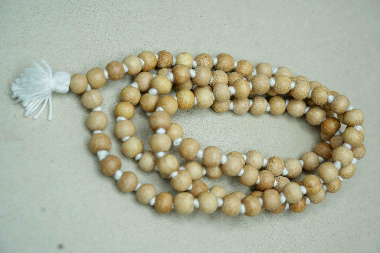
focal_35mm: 70
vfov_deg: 19.5
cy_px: 126
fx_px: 739
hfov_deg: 28.8
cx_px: 190
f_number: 5.6
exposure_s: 1/60
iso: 200
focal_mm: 70
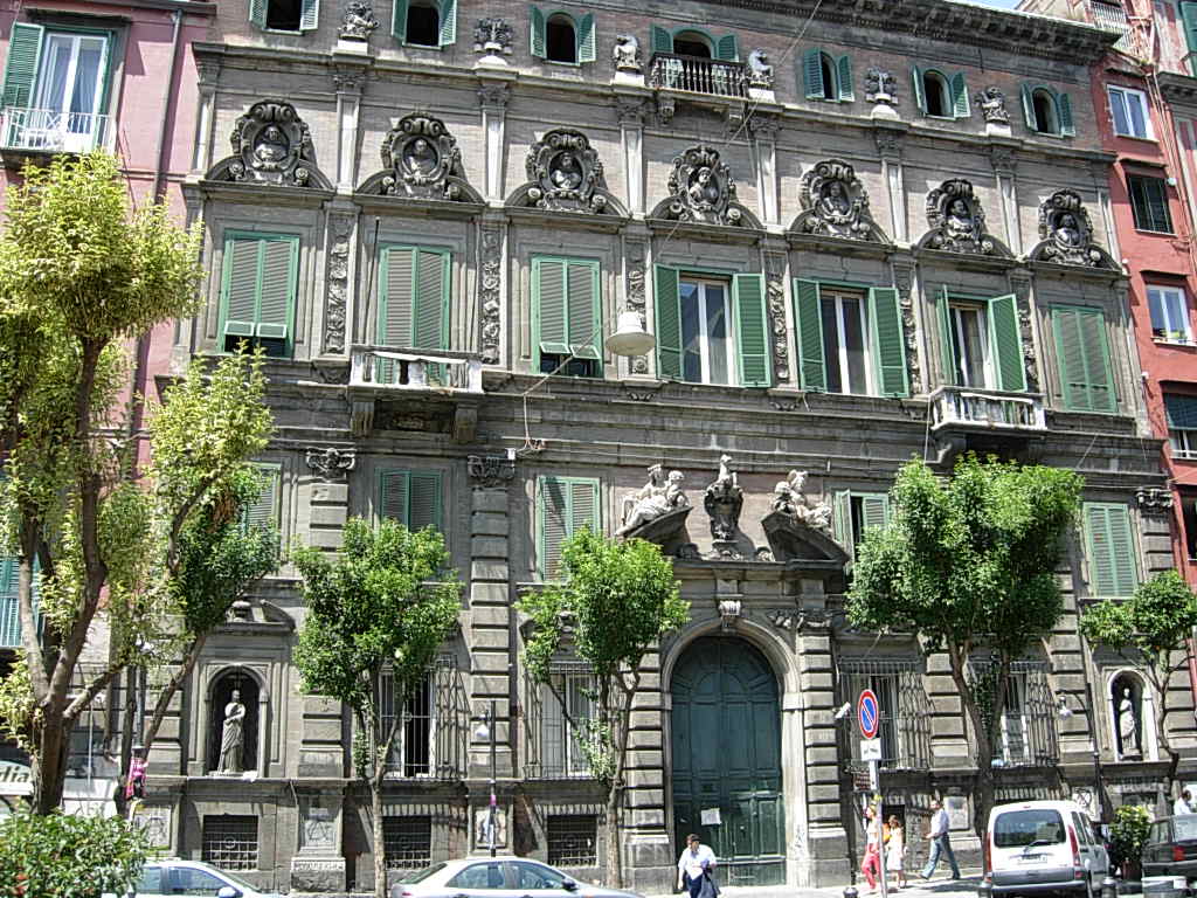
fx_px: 1245
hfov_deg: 51.4
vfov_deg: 39.7
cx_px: 598
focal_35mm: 36
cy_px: 449
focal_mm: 7.5
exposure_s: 1/235
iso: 50
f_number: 3.8
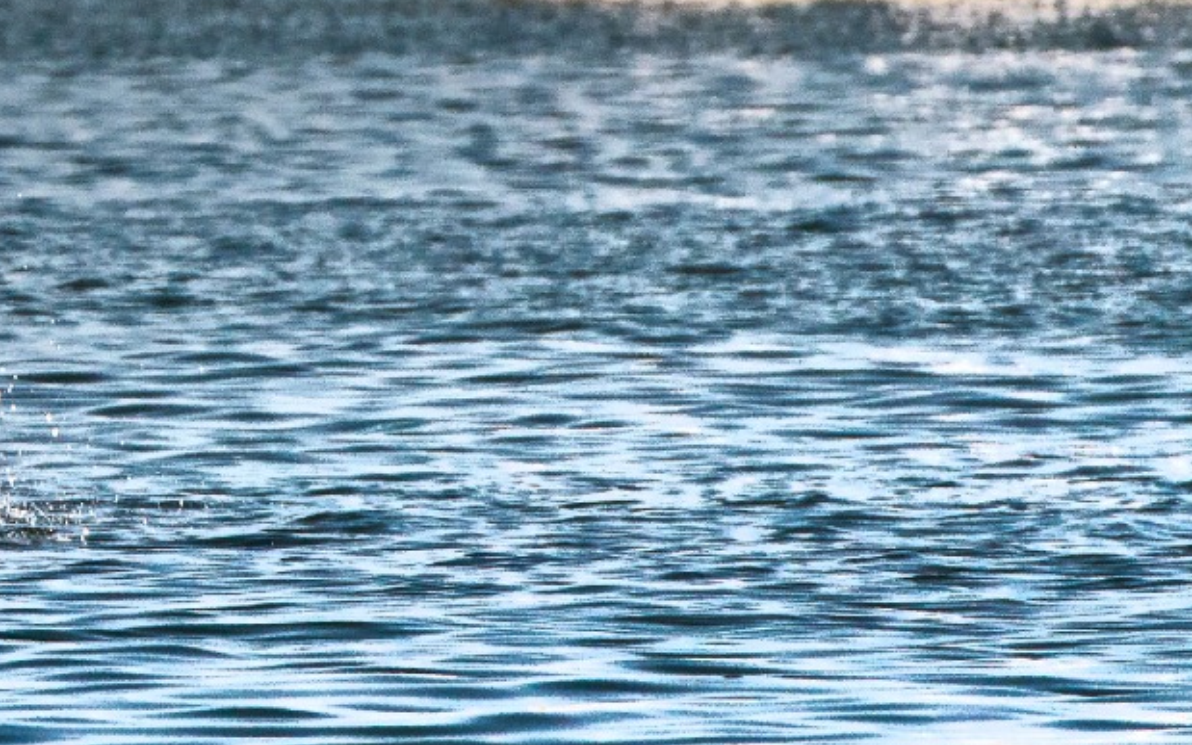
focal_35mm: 1065
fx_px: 34601
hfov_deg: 2.0
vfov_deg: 1.2
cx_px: -519
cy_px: -746
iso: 1250
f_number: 4
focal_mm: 195
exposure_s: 1/2500
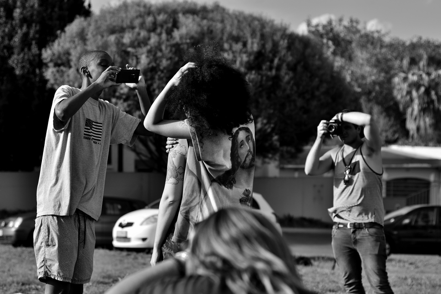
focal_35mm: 75
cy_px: 147
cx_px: 220
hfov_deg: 27.0
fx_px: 919
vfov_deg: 18.2
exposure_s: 1/1600
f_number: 2.8
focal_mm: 50
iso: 100
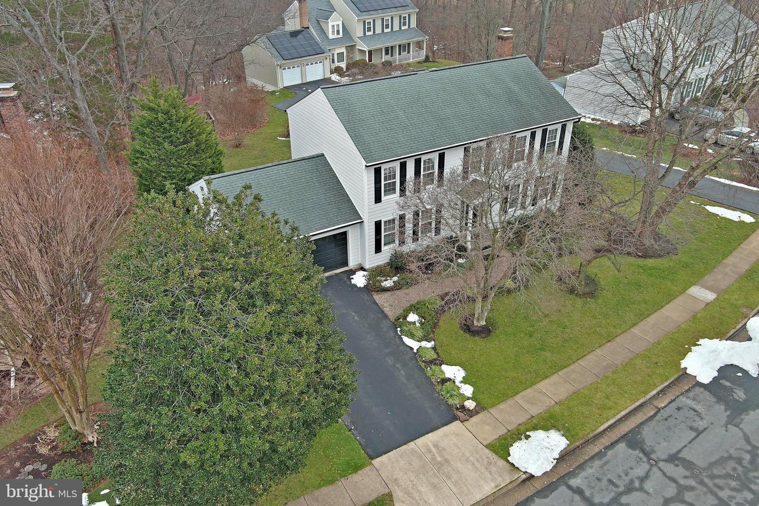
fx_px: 611
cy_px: 253
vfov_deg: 45.0
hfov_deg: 63.7
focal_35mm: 29
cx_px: 380
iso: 100
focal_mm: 10.57
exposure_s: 1/53.2
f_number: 2.8
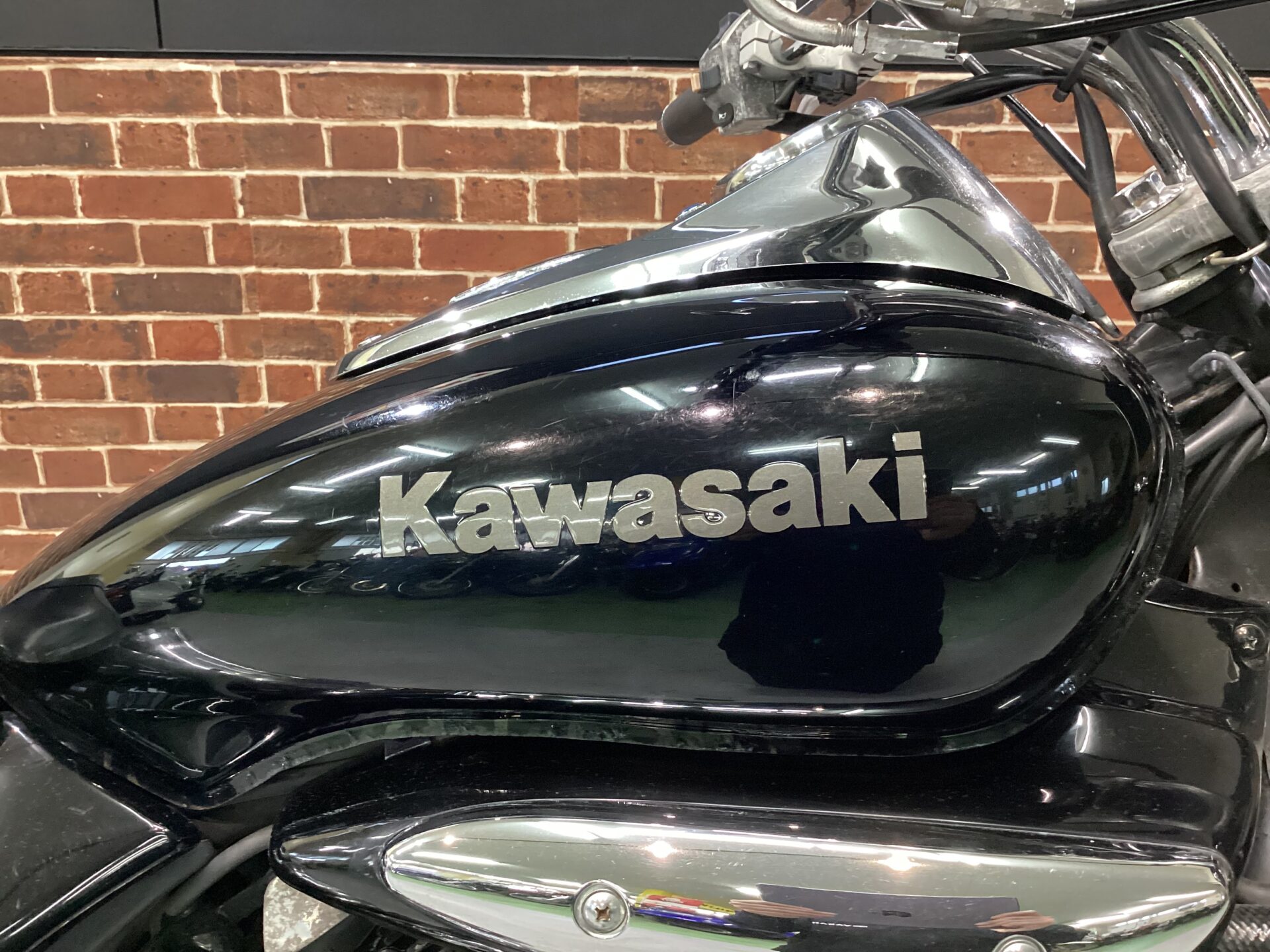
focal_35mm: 31
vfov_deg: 45.4
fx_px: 1137
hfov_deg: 58.4
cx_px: 635
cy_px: 476
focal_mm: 3.3
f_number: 2.4
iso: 320
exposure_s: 1/40
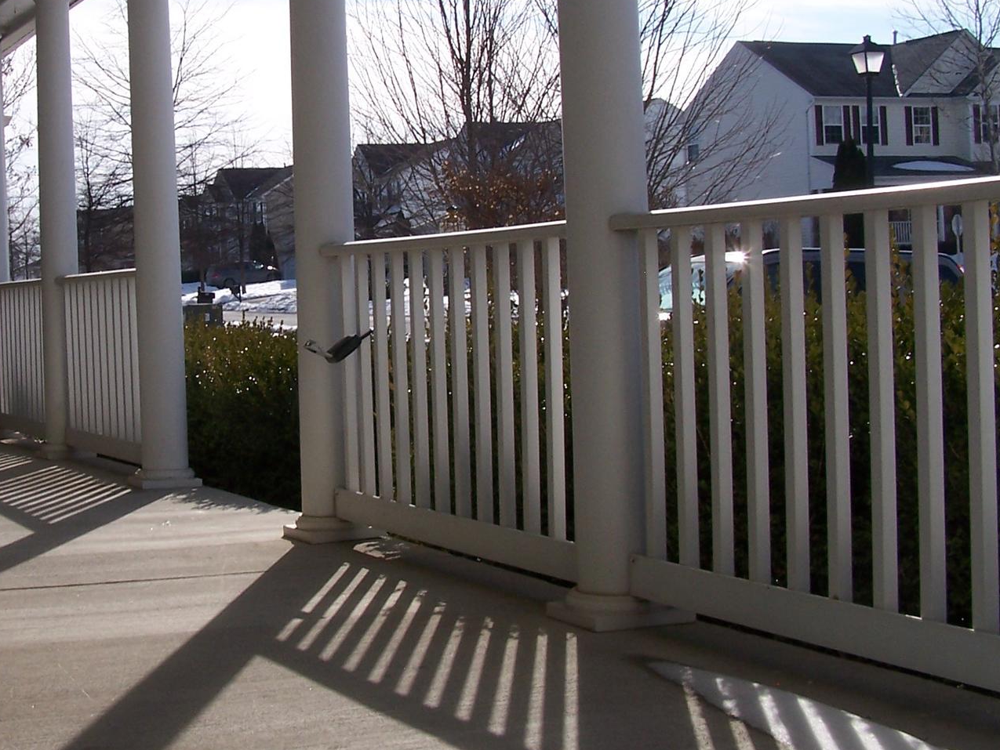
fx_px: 1763
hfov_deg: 31.4
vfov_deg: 24.0
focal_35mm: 61
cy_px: 265
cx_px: 328
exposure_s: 1/500
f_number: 5.6
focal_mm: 6.3
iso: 80
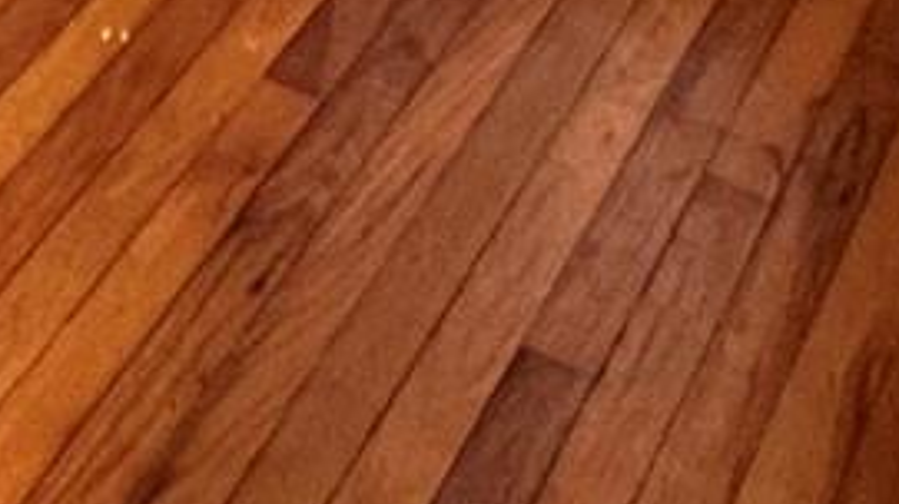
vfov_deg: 9.3
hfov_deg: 17.6
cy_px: -928
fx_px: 2549
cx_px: -514
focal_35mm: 107
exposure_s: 1/60
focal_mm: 1.57
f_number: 1.8
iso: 400
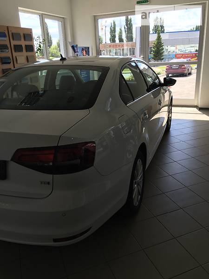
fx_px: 233
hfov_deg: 48.2
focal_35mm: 29
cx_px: 104
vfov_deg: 61.7
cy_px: 140
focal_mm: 4.2
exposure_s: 1/257
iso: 25
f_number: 2.2
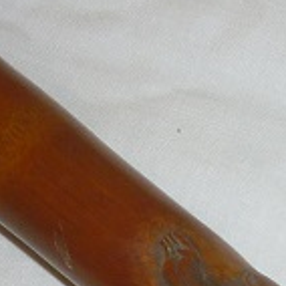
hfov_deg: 9.4
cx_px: 471
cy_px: 443
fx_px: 1683
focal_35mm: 180
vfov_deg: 9.4
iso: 100
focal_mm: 5.2
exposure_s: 1/30
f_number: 3.3
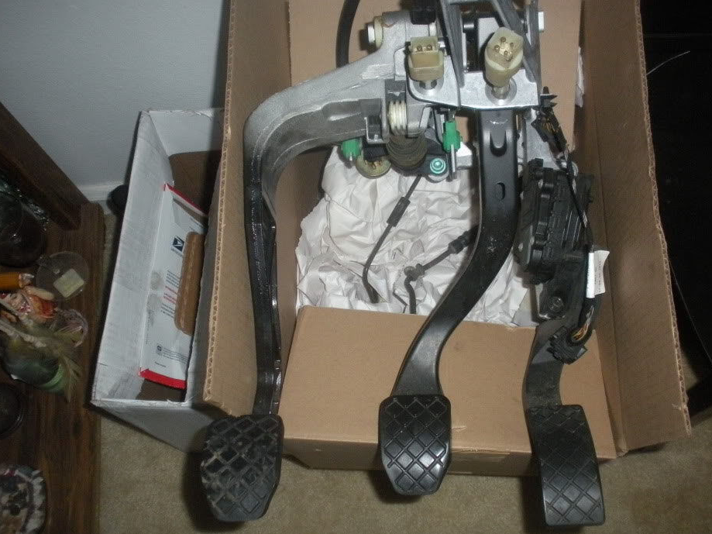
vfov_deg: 36.8
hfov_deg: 47.8
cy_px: 291
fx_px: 802
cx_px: 393
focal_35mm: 39
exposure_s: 1/60
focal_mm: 6.3
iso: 400
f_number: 3.5
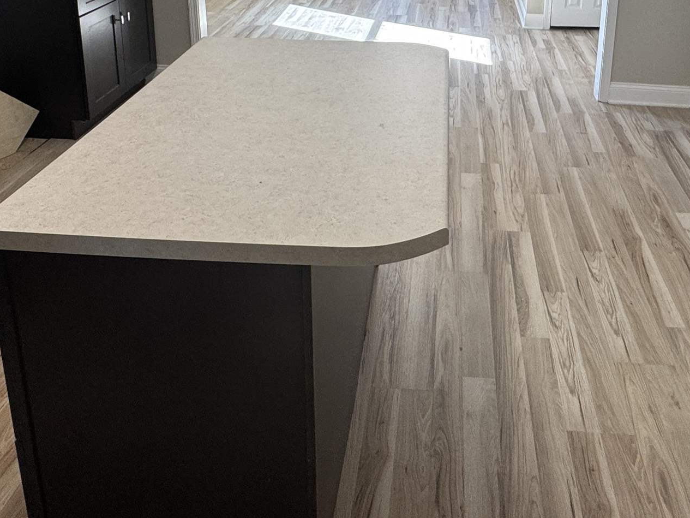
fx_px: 678
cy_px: 8
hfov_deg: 53.6
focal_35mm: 34
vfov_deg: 37.6
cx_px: 409
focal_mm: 2.22
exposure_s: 1/120
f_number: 2.2
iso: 125
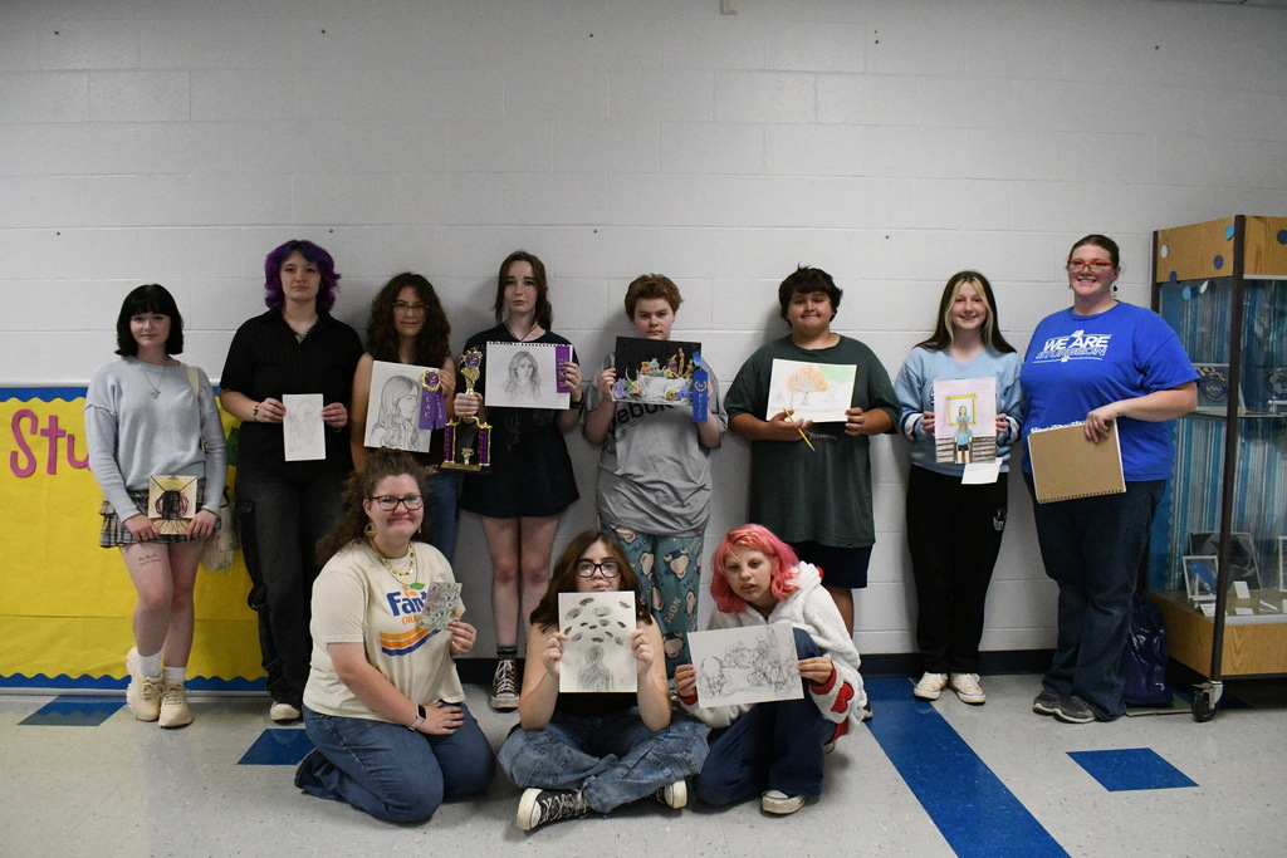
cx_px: 644
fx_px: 965
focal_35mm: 27
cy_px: 429
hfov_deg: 67.4
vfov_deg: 47.9
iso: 10000
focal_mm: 18
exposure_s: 1/320
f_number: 5
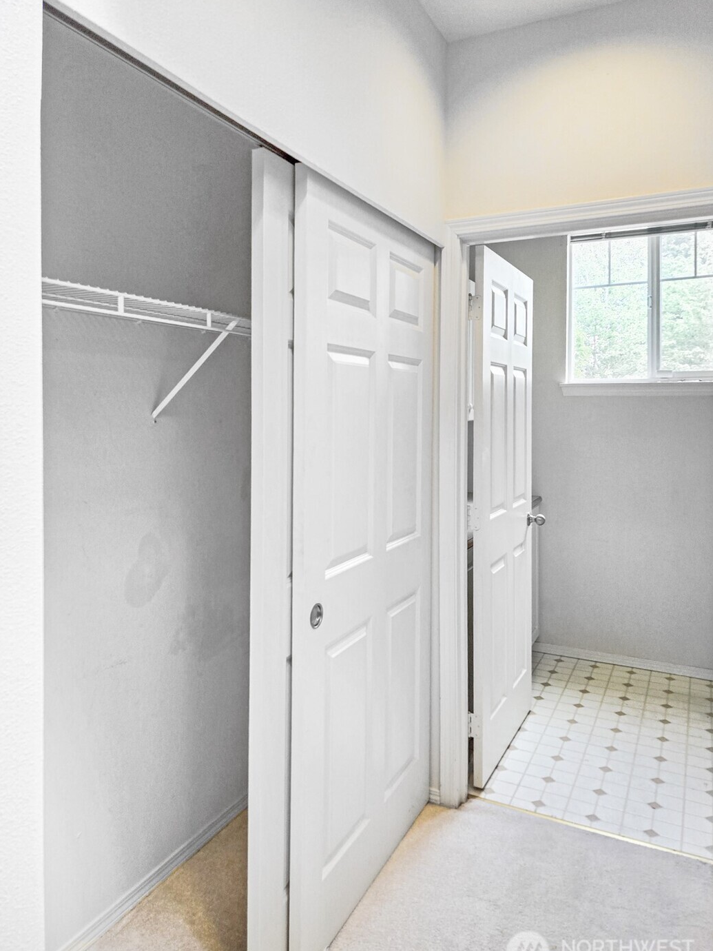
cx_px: 344
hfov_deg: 56.8
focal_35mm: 24
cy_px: 489
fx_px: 659
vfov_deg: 71.6
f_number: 1.8
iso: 80
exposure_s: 1/120
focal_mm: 5.4
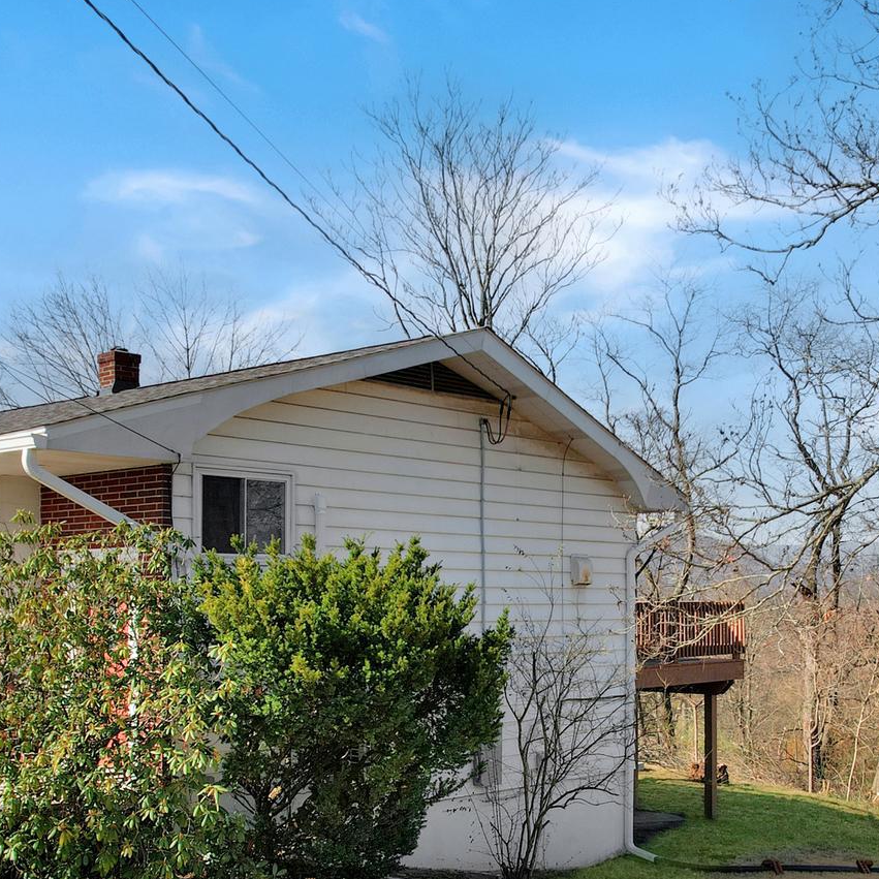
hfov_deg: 37.4
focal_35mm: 45
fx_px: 1293
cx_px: 530
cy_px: 657
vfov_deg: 36.7
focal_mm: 8.38
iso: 100
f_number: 2.8
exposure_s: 1/120
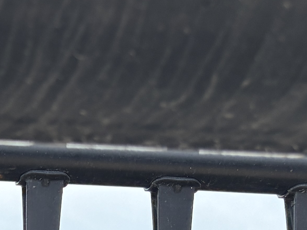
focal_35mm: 127
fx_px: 1126
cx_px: -158
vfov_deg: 10.8
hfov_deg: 14.4
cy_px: 429
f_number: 1.6
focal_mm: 5.96
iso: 50
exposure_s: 1/1381
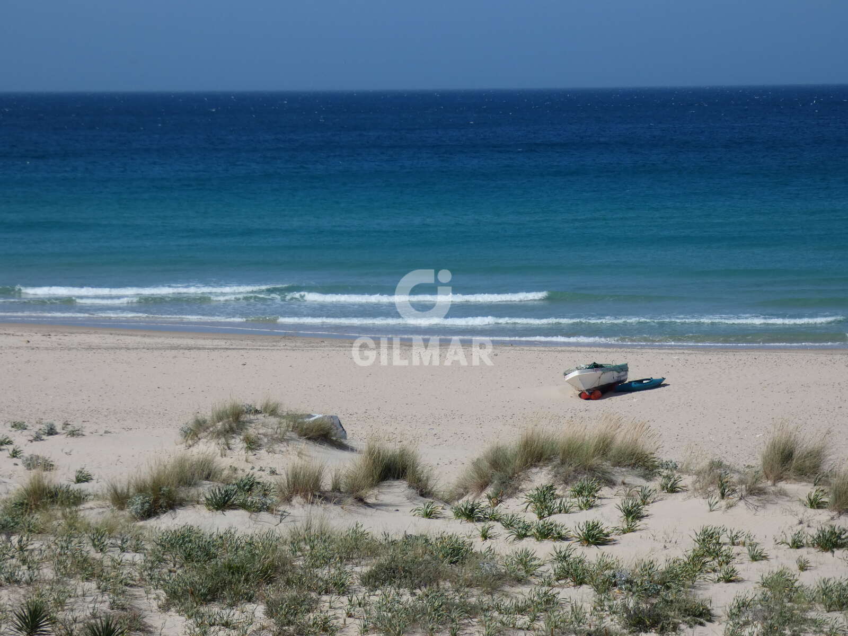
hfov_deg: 14.0
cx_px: 424
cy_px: 318
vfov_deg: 10.5
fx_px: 3454
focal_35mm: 141
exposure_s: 1/800
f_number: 5.3
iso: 80
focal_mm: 25.2
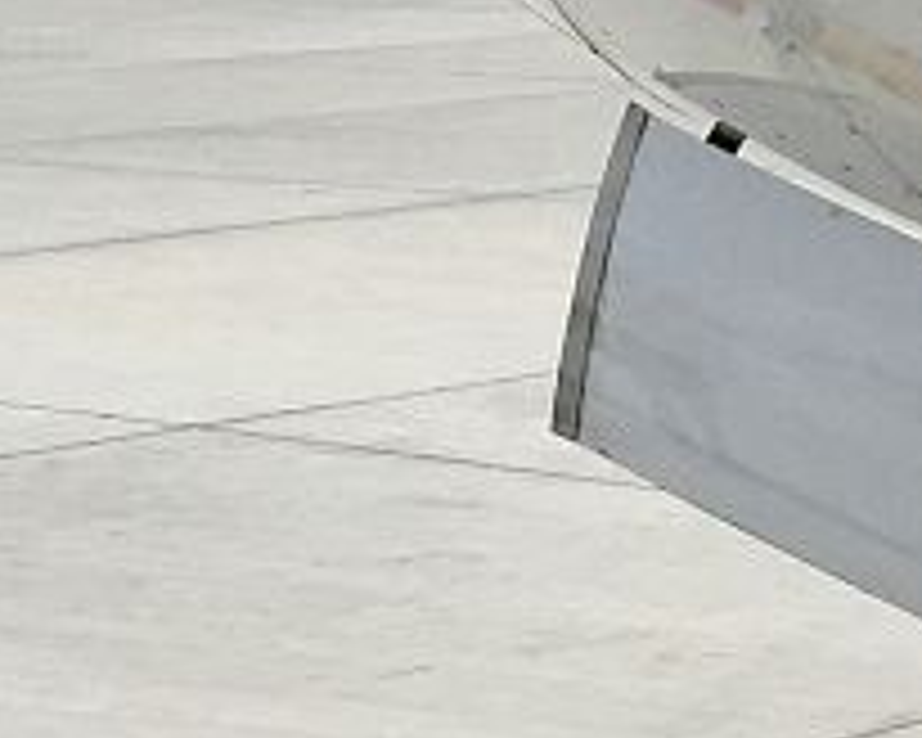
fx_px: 4530
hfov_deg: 11.3
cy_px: -828
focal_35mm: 166
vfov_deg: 8.7
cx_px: 1169
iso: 32
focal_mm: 4.15
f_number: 2.2
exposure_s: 1/3597
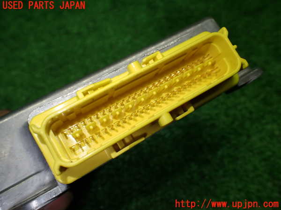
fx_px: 244
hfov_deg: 60.0
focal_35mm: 30
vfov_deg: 46.8
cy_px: 105
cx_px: 140
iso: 125
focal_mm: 5.4
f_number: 2.3
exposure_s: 1/125
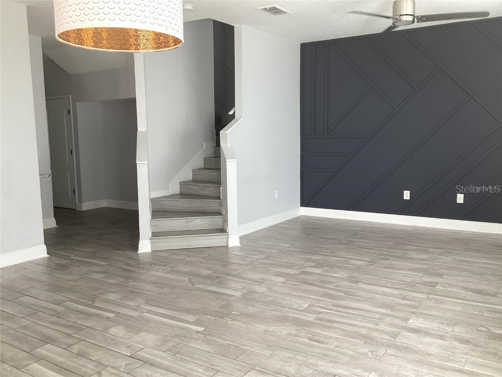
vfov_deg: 45.4
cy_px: 188
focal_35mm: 31
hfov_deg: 58.4
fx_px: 450
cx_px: 251
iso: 80
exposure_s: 1/60
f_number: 2.4
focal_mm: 3.3
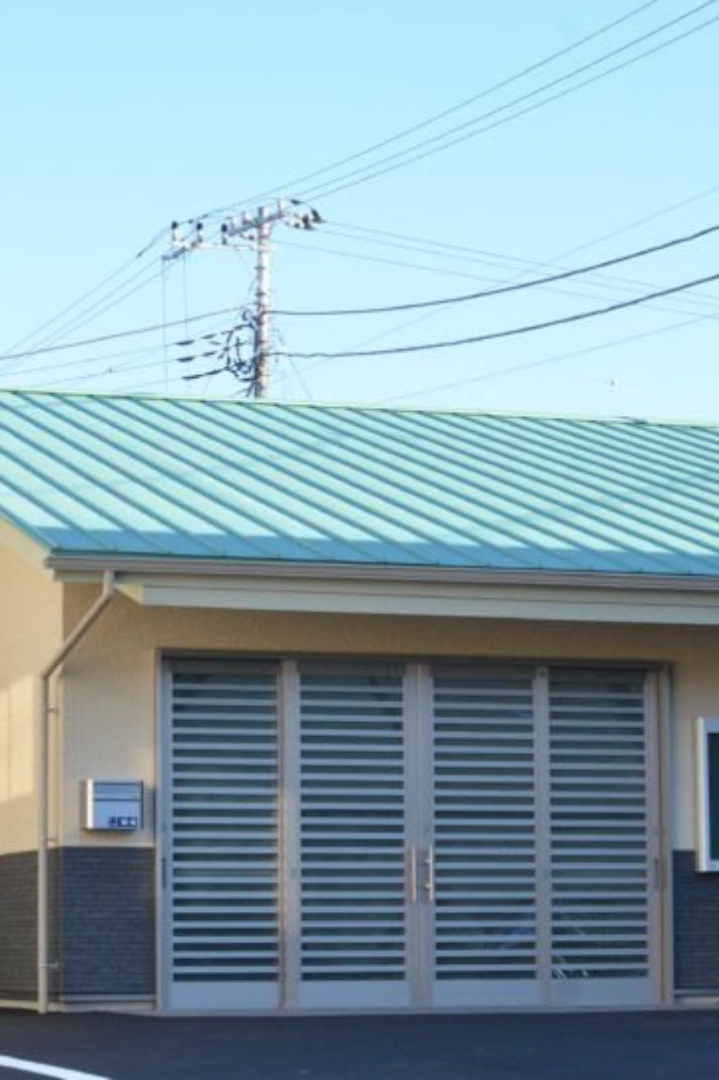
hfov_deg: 13.8
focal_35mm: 99
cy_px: 656
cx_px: 213
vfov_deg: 20.6
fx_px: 2966
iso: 640
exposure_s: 1/320
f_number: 9
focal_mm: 35
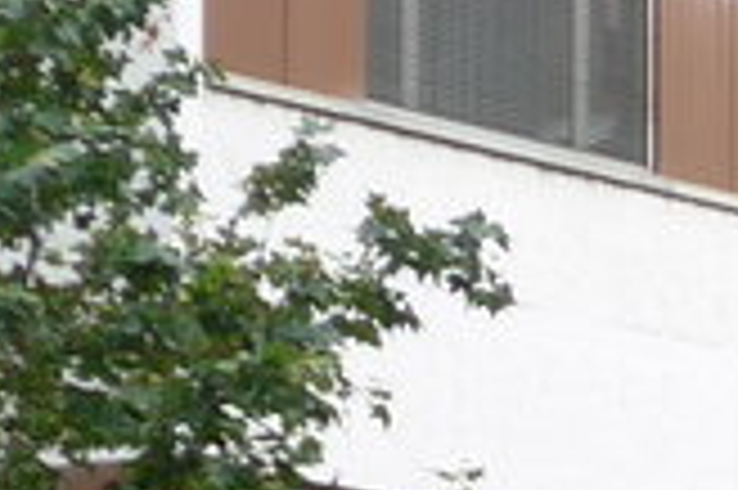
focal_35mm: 396
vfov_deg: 3.4
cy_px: 1070
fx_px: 8110
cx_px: 1922
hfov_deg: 5.0
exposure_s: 1/320
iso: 80
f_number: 3.3
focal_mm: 10.7
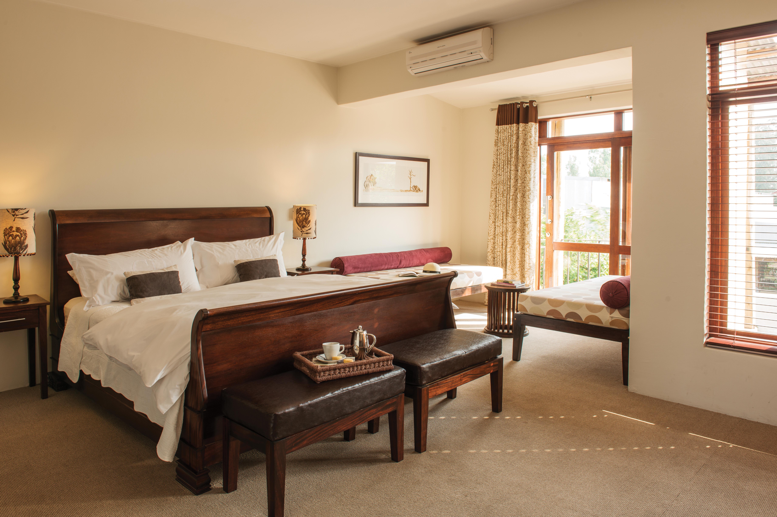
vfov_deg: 53.1
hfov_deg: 73.8
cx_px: 388
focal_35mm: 24
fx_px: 518
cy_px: 258
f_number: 11
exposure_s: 1/4
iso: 100
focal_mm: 24
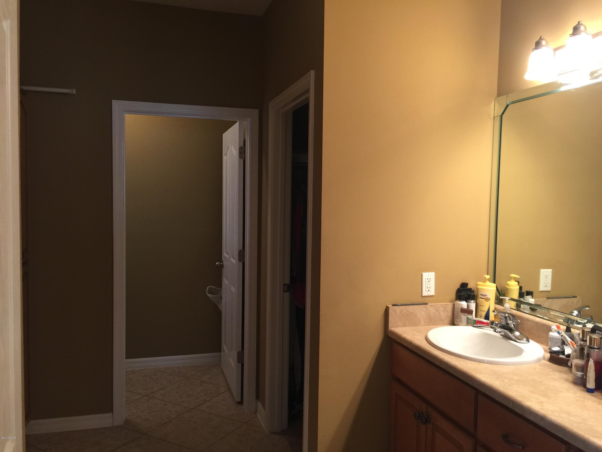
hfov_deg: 61.7
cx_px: 301
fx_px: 504
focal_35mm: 29
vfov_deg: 48.2
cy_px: 226
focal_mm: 4.15
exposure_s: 1/15
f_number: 2.2
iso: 64
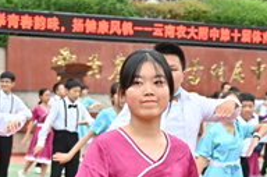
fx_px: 1162
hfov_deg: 13.1
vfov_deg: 8.5
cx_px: 197
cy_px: 261
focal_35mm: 157
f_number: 4
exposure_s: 1/500
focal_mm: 43
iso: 400
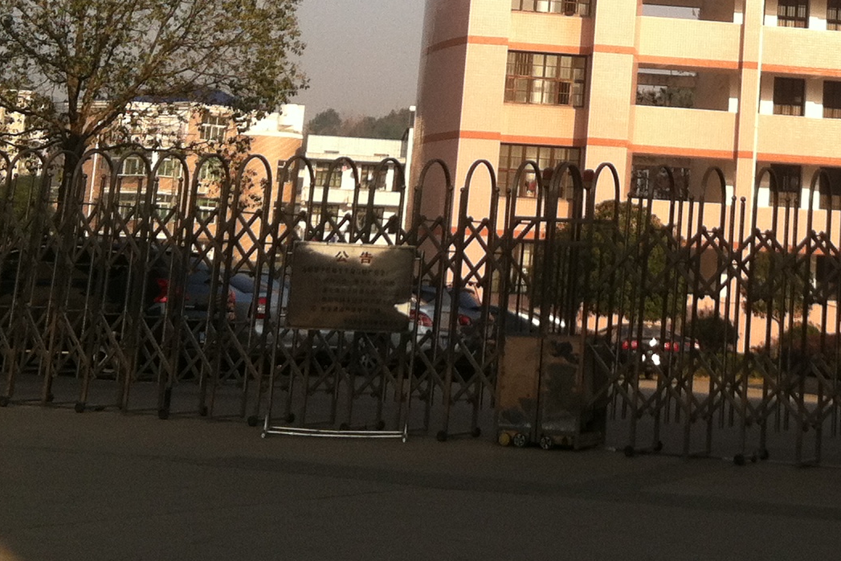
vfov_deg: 14.8
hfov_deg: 22.2
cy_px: -82
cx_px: 724
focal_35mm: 90
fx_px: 2102
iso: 80
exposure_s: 1/750
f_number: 2.8
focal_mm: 3.85
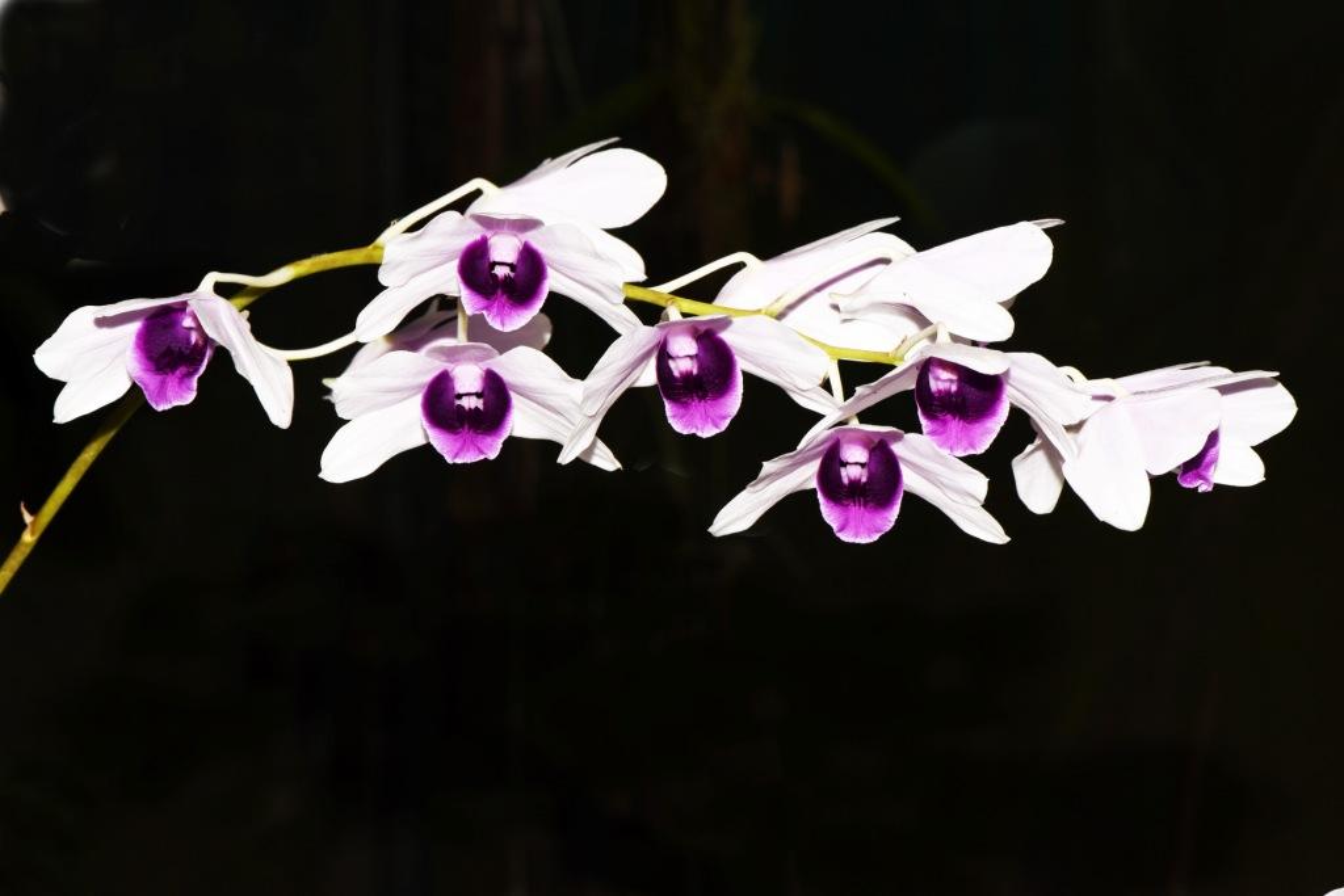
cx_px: 672
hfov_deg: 19.5
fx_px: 3920
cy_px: 448
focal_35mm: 105
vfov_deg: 13.0
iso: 640
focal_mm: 105
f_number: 22
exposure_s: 1/200
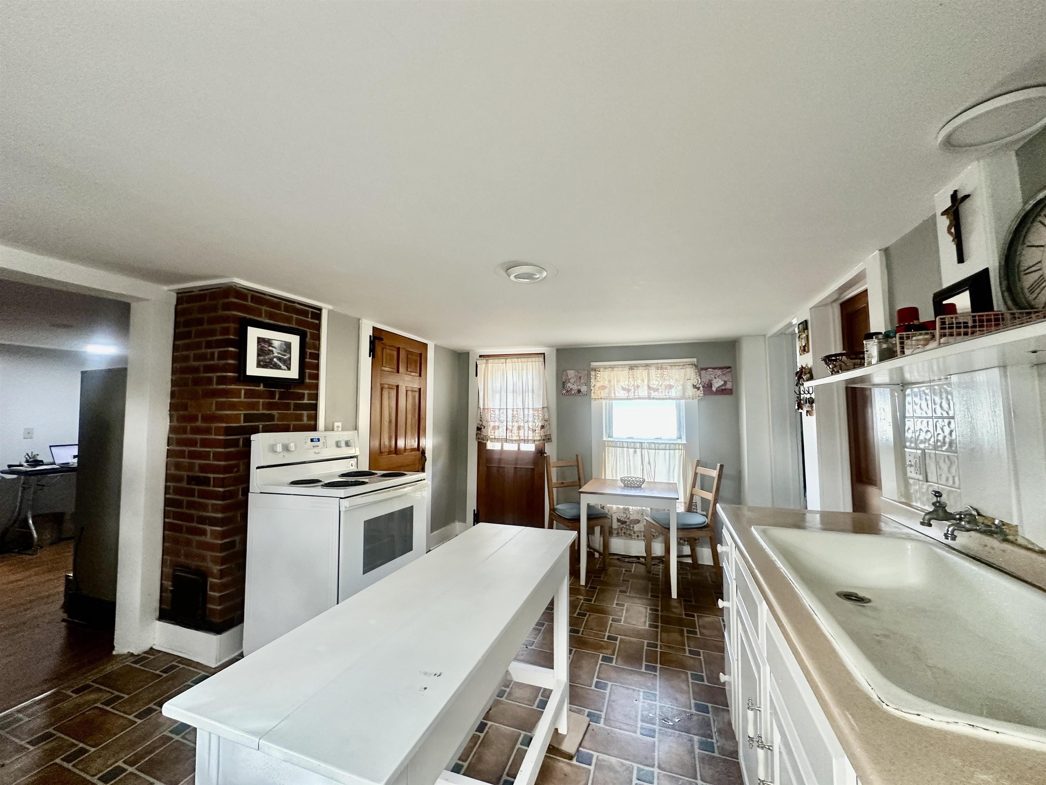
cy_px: 392
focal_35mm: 14
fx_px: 423
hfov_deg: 102.1
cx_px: 523
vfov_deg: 85.7
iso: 250
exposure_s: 1/99
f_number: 2.2
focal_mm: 2.22
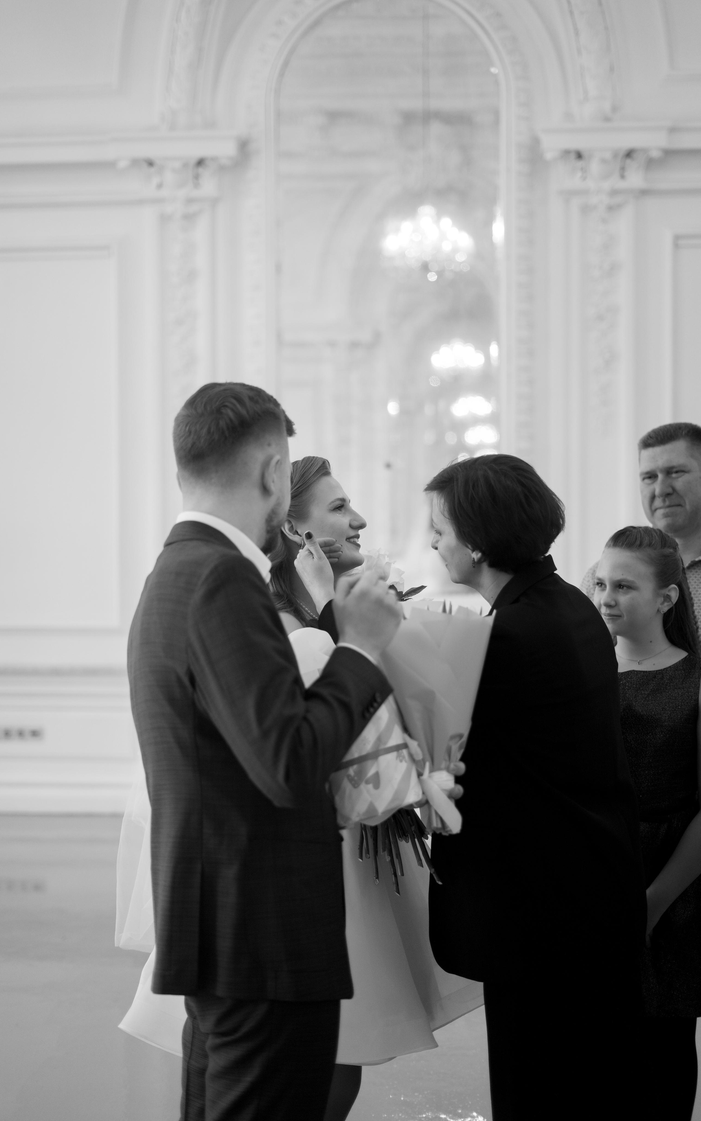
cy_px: 561
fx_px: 1559
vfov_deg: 39.6
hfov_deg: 25.3
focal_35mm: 51
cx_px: 332
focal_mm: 50
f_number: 1.8
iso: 500
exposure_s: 1/320
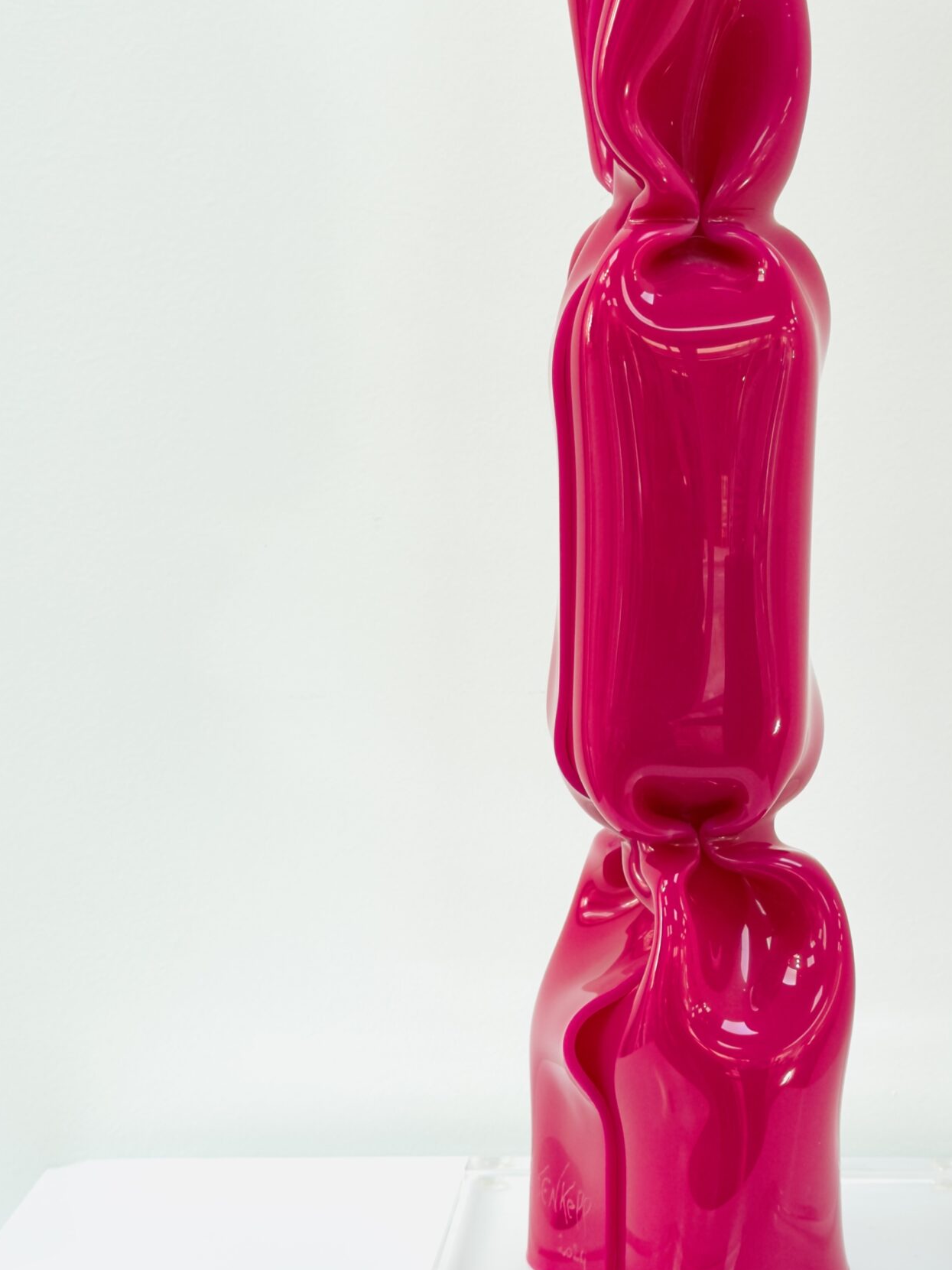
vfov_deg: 26.3
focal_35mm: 74
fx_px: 2715
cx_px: 704
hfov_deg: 19.8
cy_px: 569
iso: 50
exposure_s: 1/195
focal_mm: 6.76
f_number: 1.78
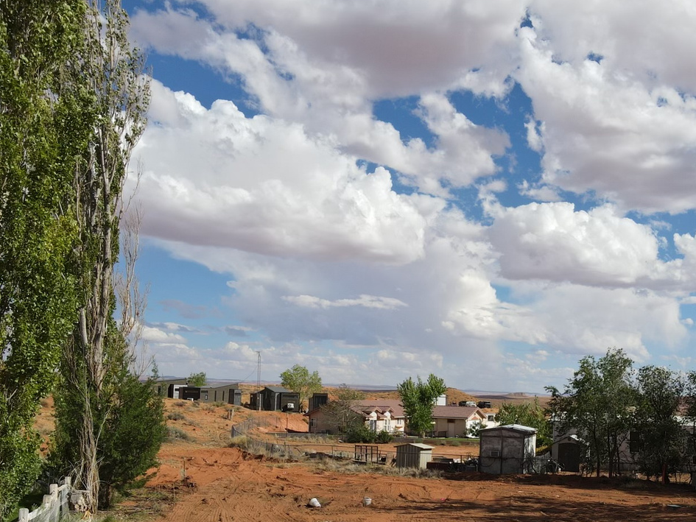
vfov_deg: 35.9
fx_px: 784
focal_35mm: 39
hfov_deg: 47.6
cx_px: 415
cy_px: 397
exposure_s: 1/1000
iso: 100
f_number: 2.8
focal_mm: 4.5
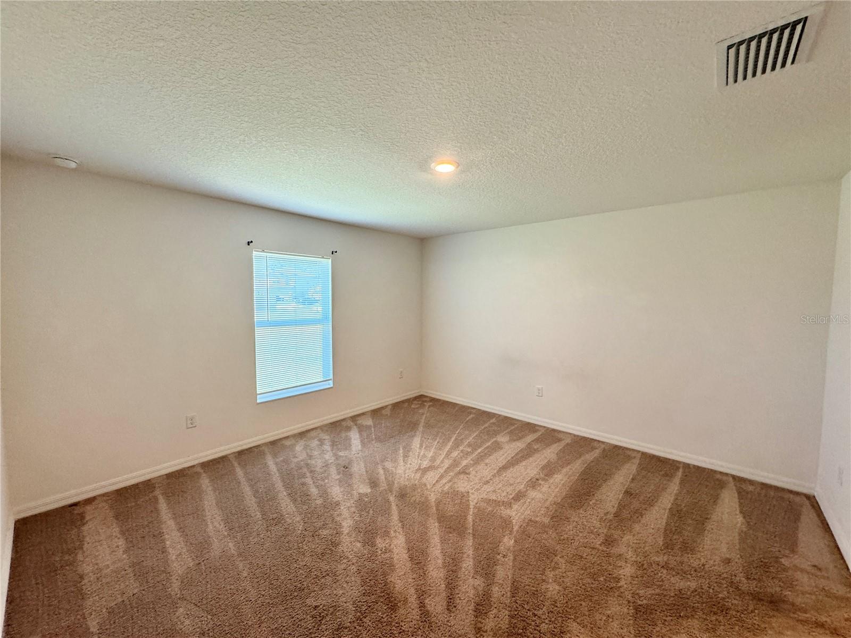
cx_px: 426
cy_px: 319
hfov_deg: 102.1
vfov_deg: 85.7
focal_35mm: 14
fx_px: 344
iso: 250
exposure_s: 1/120
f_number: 2.2
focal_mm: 2.22
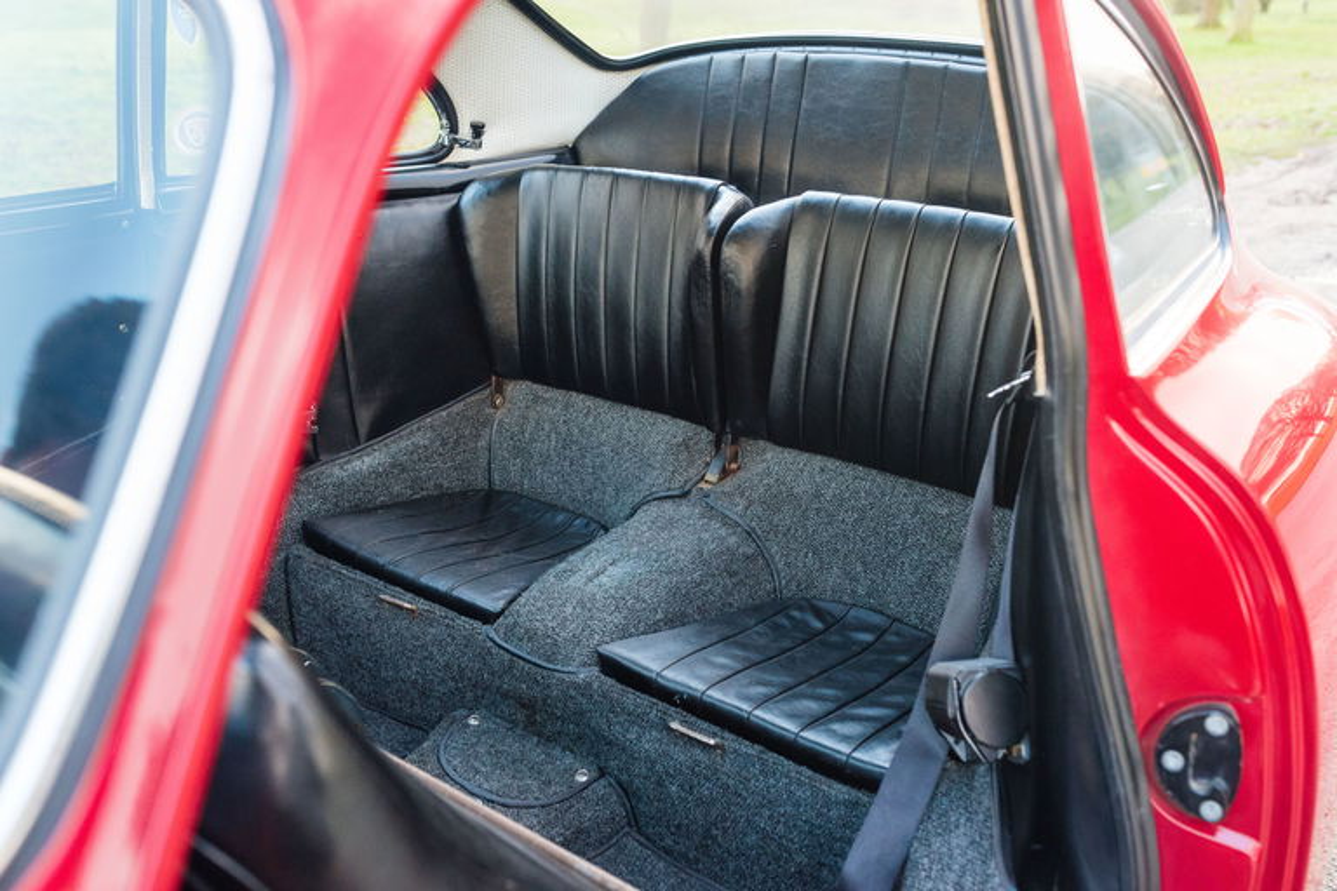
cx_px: 668
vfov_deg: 37.9
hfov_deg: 54.4
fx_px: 1300
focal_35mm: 35
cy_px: 446
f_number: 4.5
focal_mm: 35
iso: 2000
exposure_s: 1/80
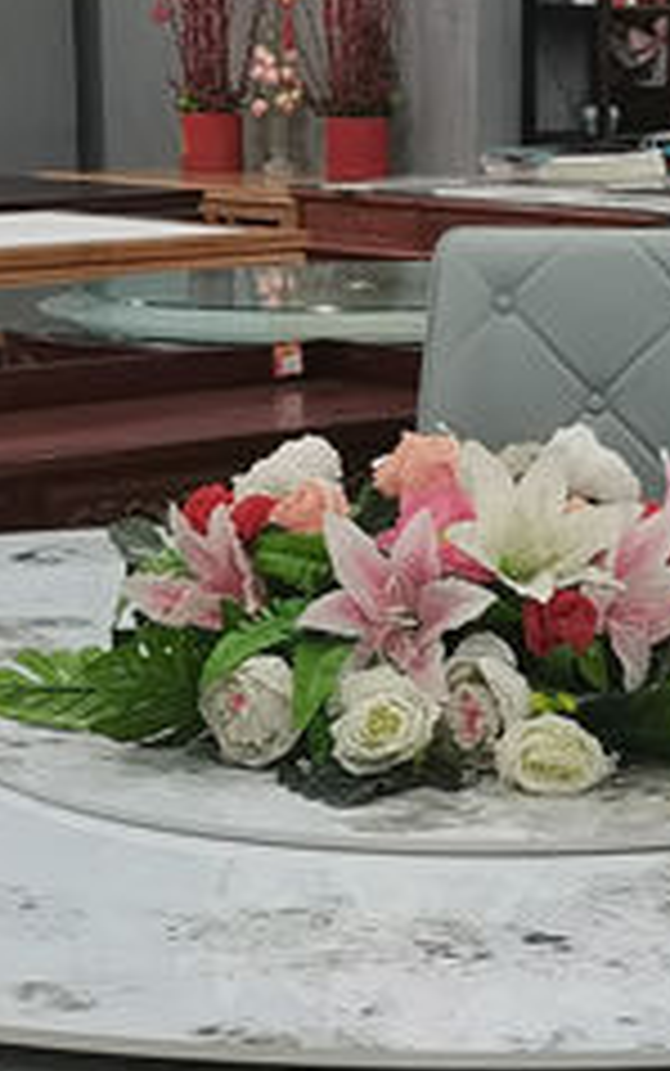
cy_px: 927
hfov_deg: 11.5
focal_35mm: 114
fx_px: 3327
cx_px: 558
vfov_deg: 18.0
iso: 125
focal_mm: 5.58
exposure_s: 1/50
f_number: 1.8
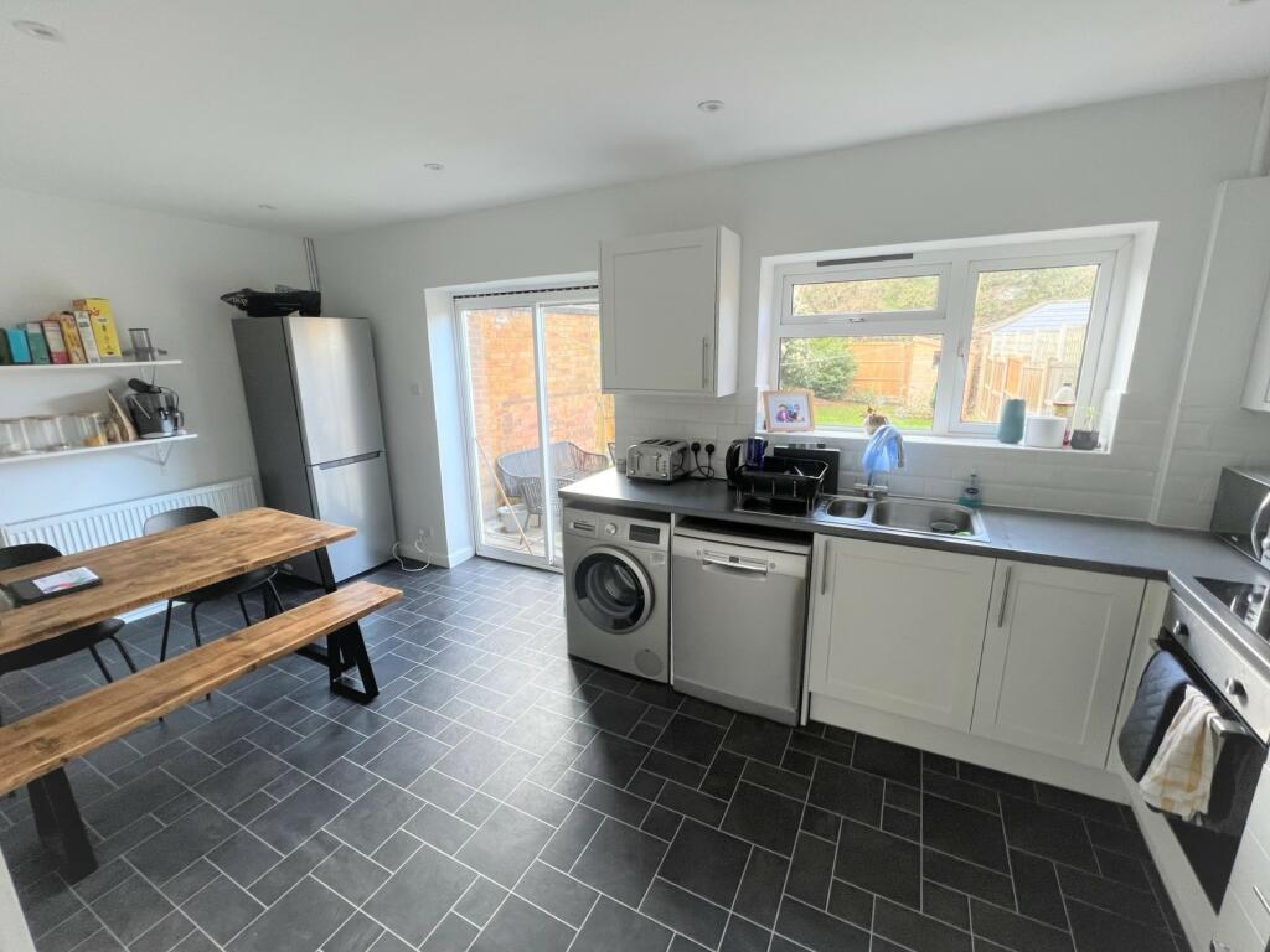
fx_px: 477
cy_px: 476
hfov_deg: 106.2
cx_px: 635
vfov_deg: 89.9
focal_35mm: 13
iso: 125
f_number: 1.8
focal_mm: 1.57
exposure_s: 1/100
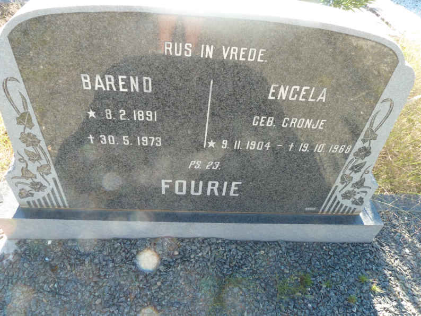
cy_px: 158
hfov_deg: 69.4
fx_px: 304
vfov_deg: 54.9
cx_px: 210
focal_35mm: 25
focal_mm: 4.1
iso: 125
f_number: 6.3
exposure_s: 1/30
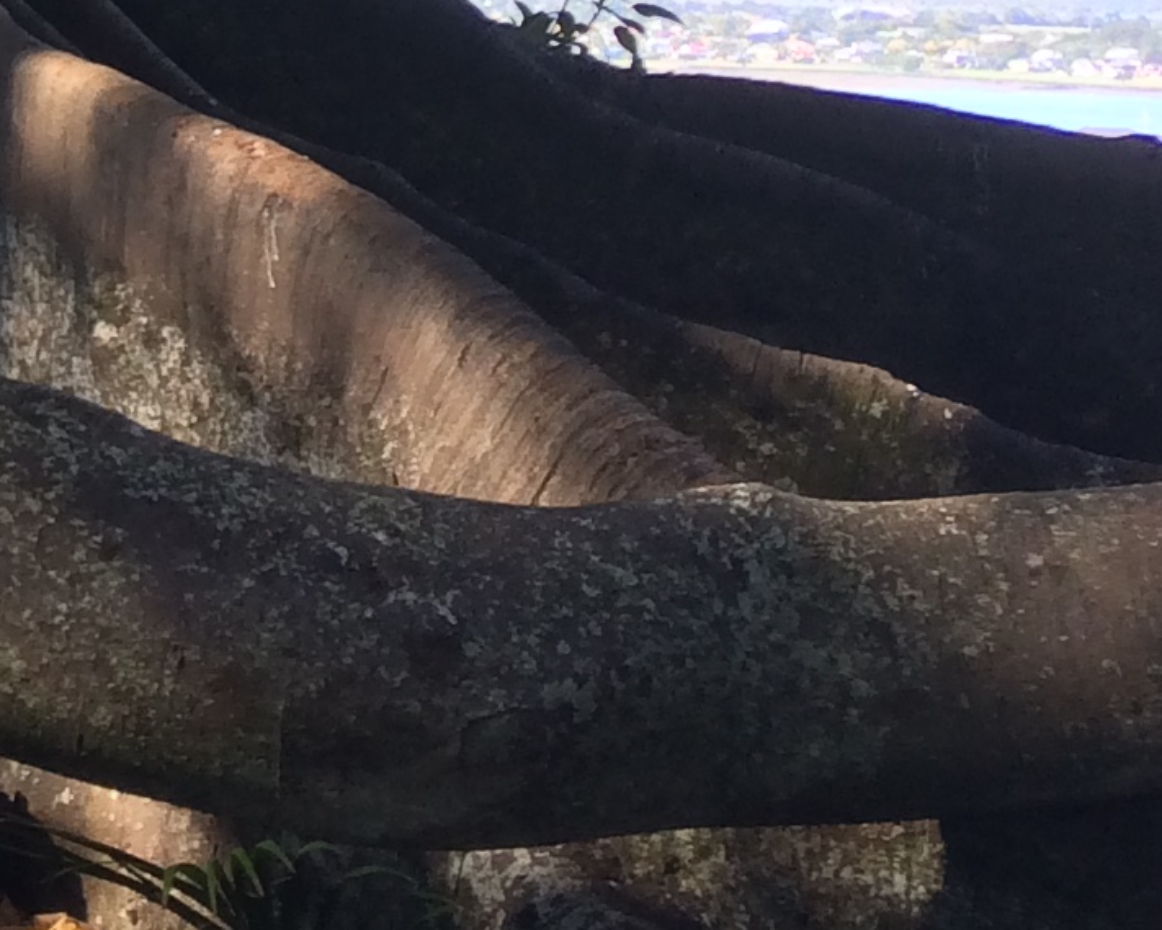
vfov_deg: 11.0
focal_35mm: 130
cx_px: -1260
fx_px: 4471
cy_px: -796
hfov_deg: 12.7
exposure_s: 1/181
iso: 32
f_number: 2.2
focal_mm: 4.15
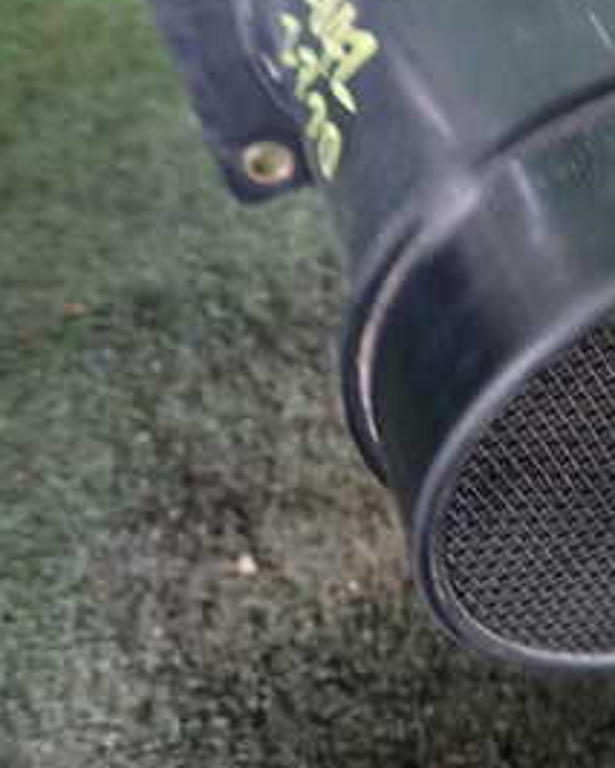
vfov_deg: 33.6
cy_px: 214
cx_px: 560
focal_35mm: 55
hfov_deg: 26.6
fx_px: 1251
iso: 320
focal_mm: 4.5
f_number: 2
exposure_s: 1/30
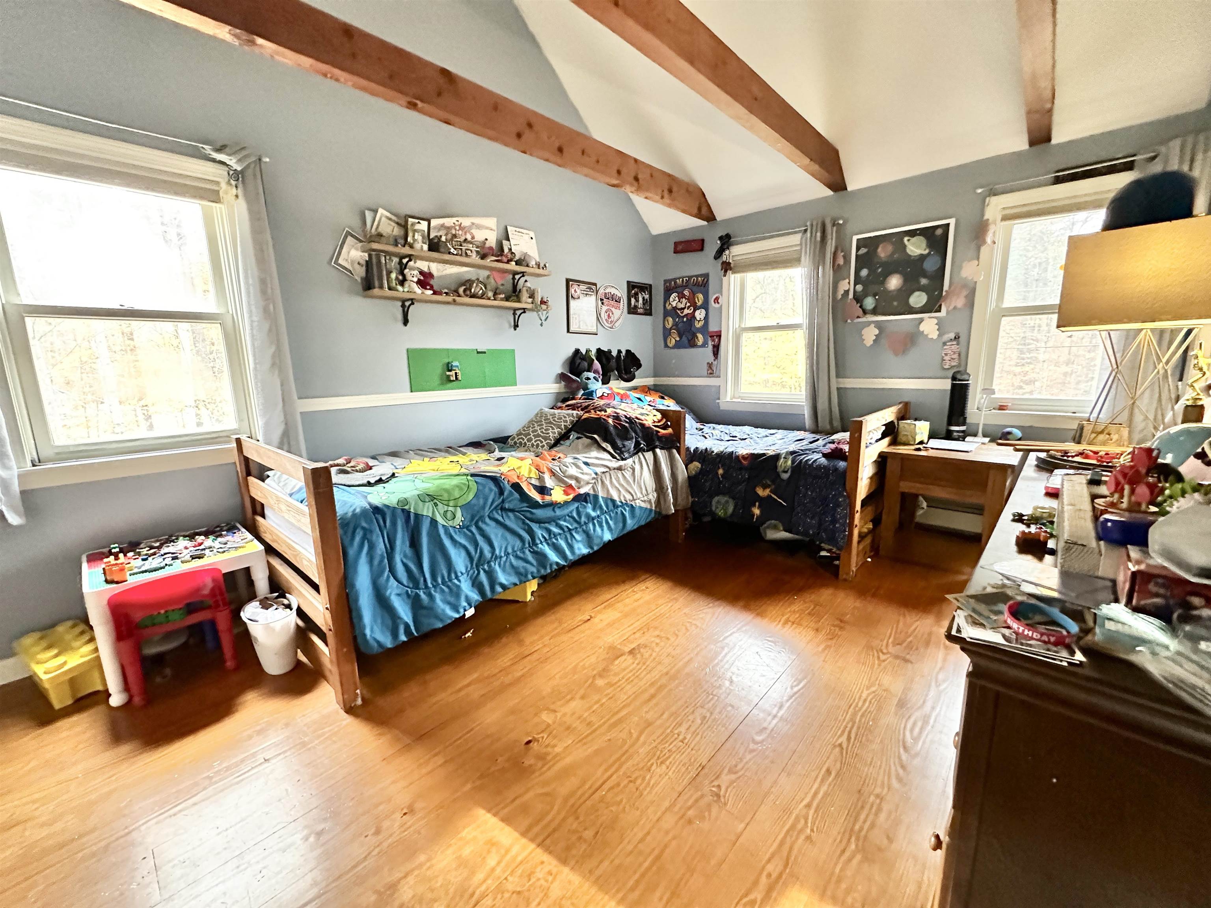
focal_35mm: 14
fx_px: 490
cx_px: 606
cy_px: 454
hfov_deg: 102.1
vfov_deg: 85.7
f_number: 2.2
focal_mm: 2.22
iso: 1000
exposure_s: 1/60
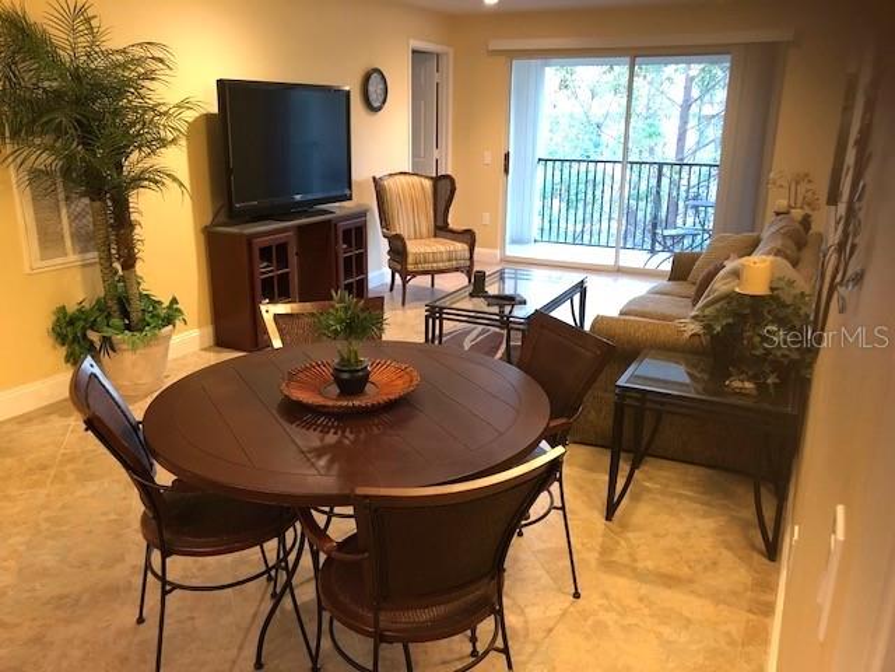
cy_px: 336
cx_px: 448
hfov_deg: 61.7
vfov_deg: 48.2
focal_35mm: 29
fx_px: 750
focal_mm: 3.99
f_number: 1.8
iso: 80
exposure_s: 1/6
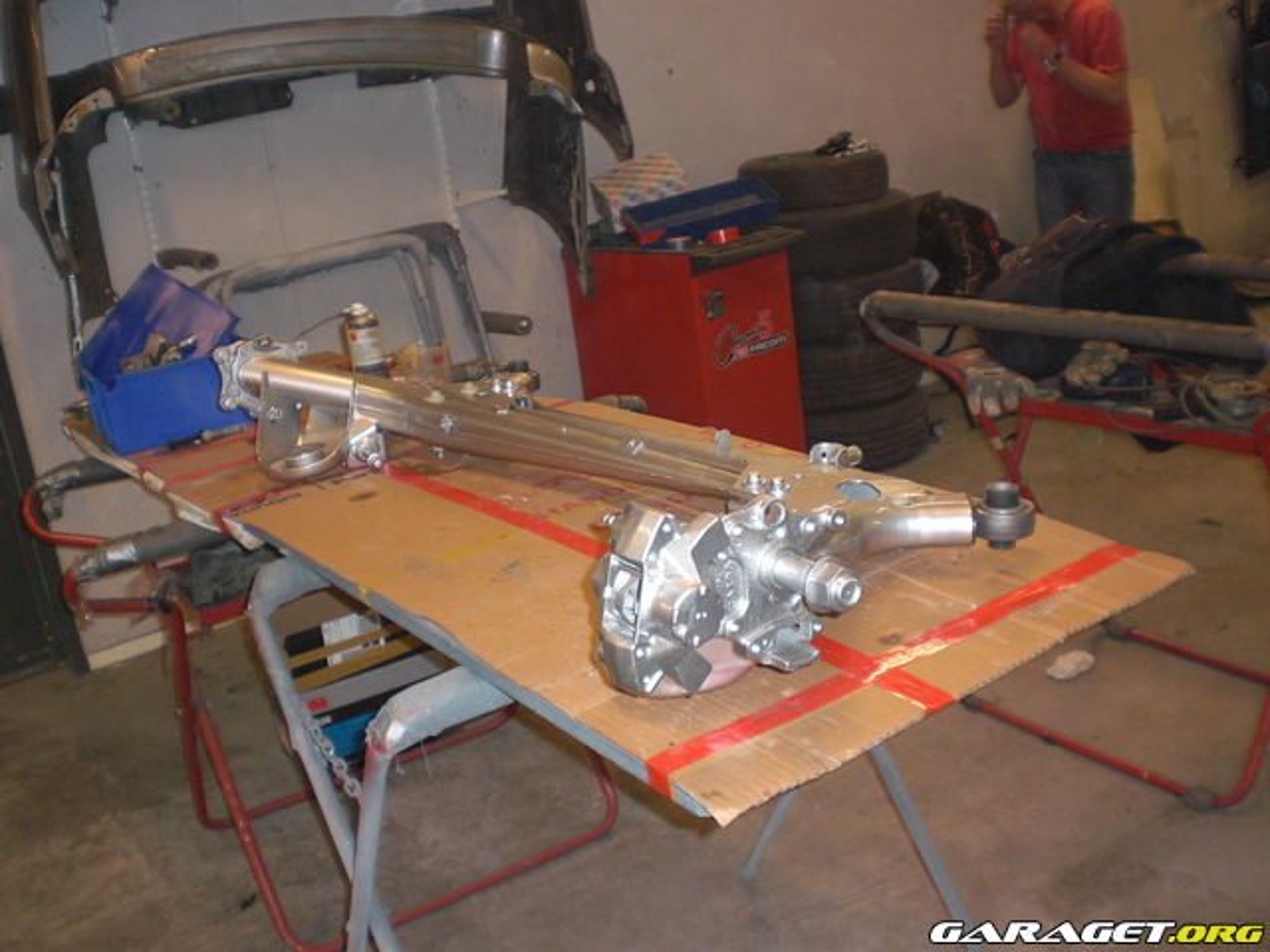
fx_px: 1321
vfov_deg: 39.7
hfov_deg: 51.4
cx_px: 635
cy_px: 476
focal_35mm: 36
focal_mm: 6.3
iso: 200
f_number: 3.1
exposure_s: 1/60
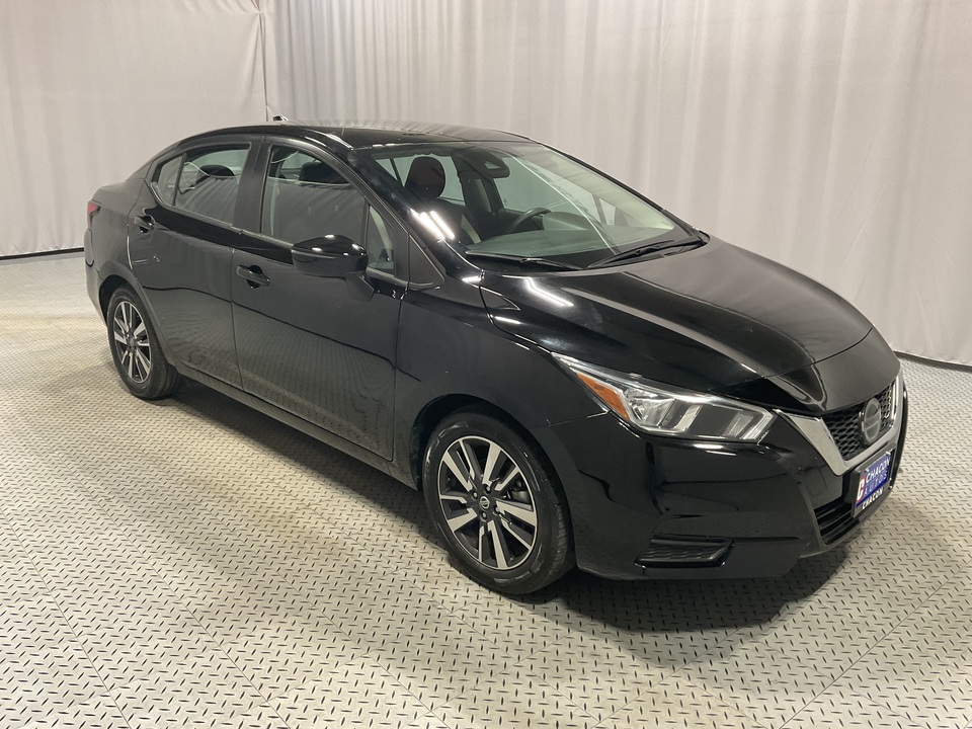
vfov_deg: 48.2
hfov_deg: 61.7
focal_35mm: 29
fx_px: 814
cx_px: 486
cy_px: 364
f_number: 1.8
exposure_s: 1/60
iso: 80
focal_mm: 3
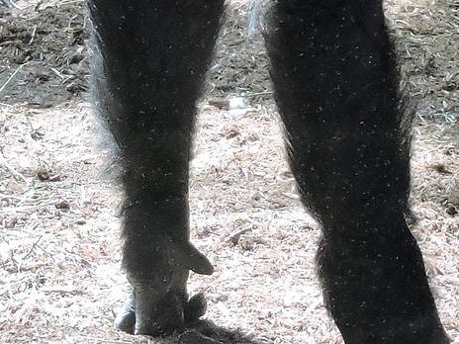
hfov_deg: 4.0
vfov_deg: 3.0
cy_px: -117
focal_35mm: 500
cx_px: 420
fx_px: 6630
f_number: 4.4
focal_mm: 25.9
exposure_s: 1/125
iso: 250
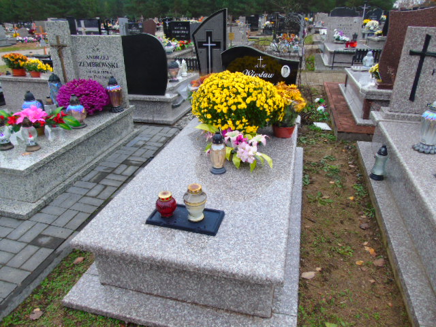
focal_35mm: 25
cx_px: 218
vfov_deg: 54.9
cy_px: 164
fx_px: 315
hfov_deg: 69.4
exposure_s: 1/30
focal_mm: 4.4
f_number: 3.4
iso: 80
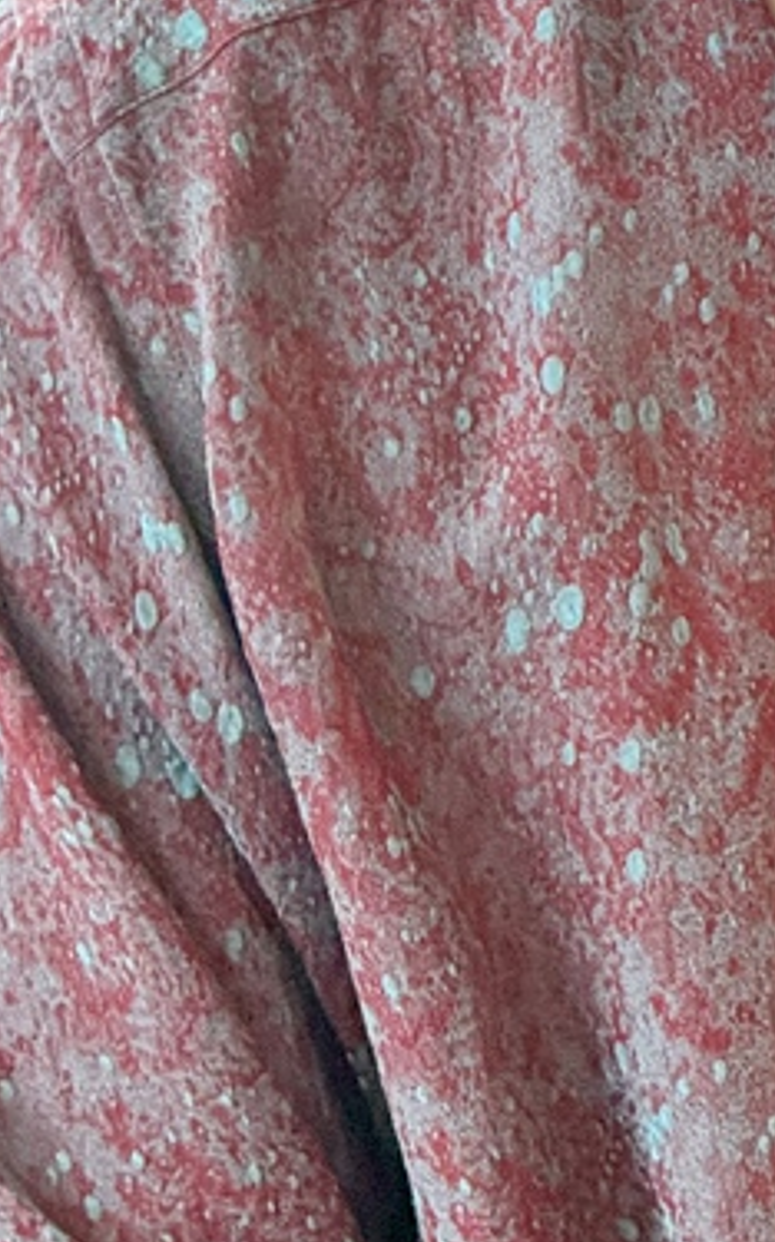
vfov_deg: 6.3
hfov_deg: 4.0
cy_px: -233
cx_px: 1066
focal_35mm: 330
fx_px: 11165
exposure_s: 1/100
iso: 250
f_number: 2.8
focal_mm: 15.66
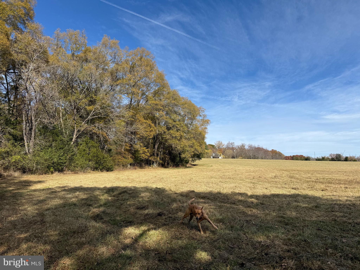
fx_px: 250
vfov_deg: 56.8
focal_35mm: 24
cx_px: 180
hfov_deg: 71.6
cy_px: 135
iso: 80
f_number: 1.78
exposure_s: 1/4673
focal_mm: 6.76
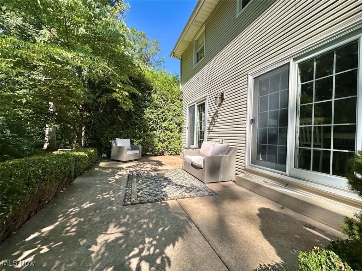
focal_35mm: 14
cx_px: 181
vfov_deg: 85.7
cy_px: 136
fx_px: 146
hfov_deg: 102.1
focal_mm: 2.22
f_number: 2.2
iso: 50
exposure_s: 1/1052
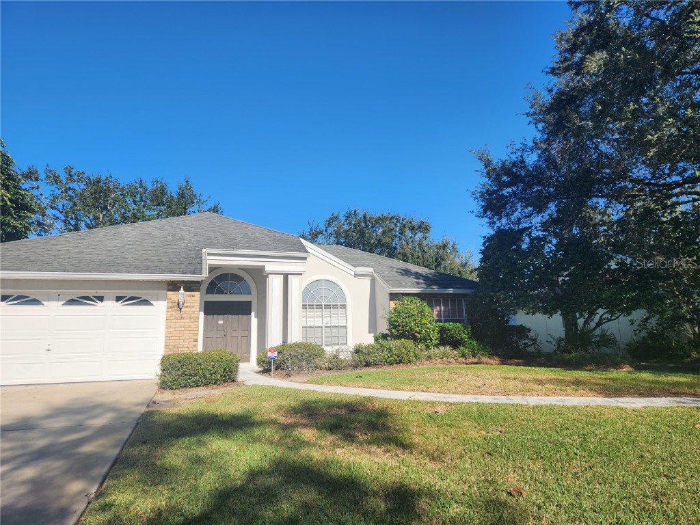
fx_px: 465
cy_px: 262
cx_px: 350
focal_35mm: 23
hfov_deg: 73.9
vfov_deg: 58.9
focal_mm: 5.4
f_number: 1.8
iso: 20
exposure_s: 1/2327
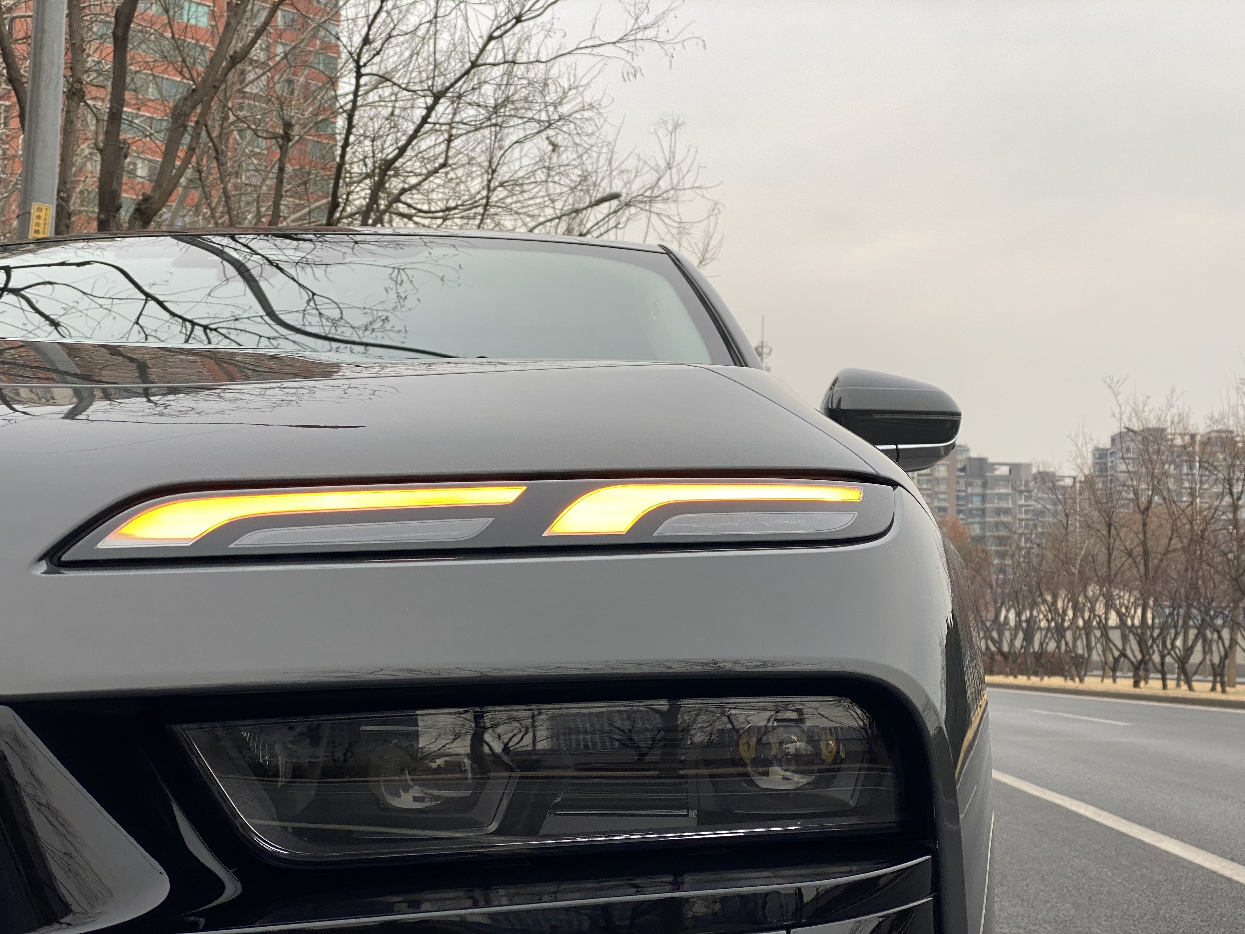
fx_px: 1870
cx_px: 622
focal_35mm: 52
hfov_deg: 36.8
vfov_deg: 28.0
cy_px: 467
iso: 20
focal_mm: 6
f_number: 2
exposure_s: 1/600
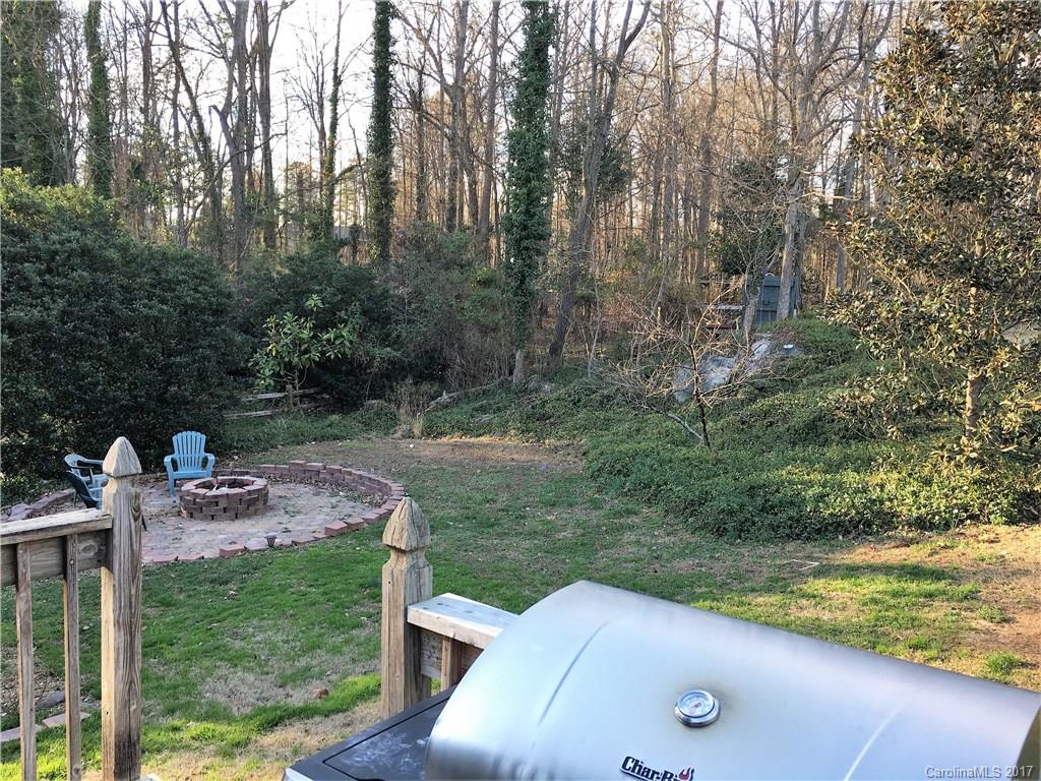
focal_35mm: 29
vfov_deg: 48.2
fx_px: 872
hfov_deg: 61.7
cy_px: 390
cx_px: 520
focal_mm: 4.15
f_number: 2.2
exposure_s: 1/120
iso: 25
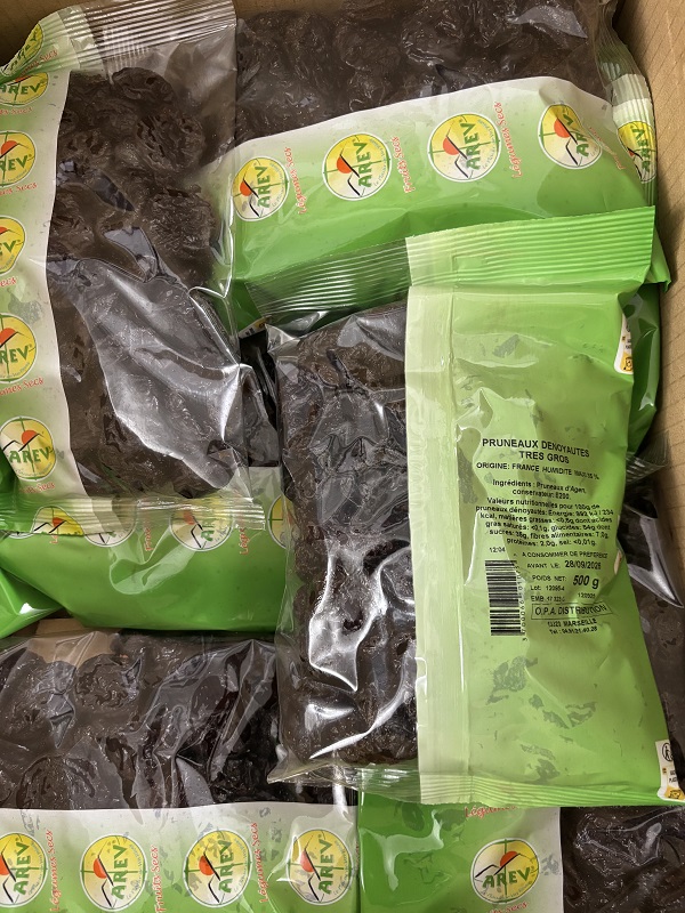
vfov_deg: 67.3
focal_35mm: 26
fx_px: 686
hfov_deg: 53.1
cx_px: 342
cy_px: 456
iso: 400
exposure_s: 1/50
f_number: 1.6
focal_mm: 5.96
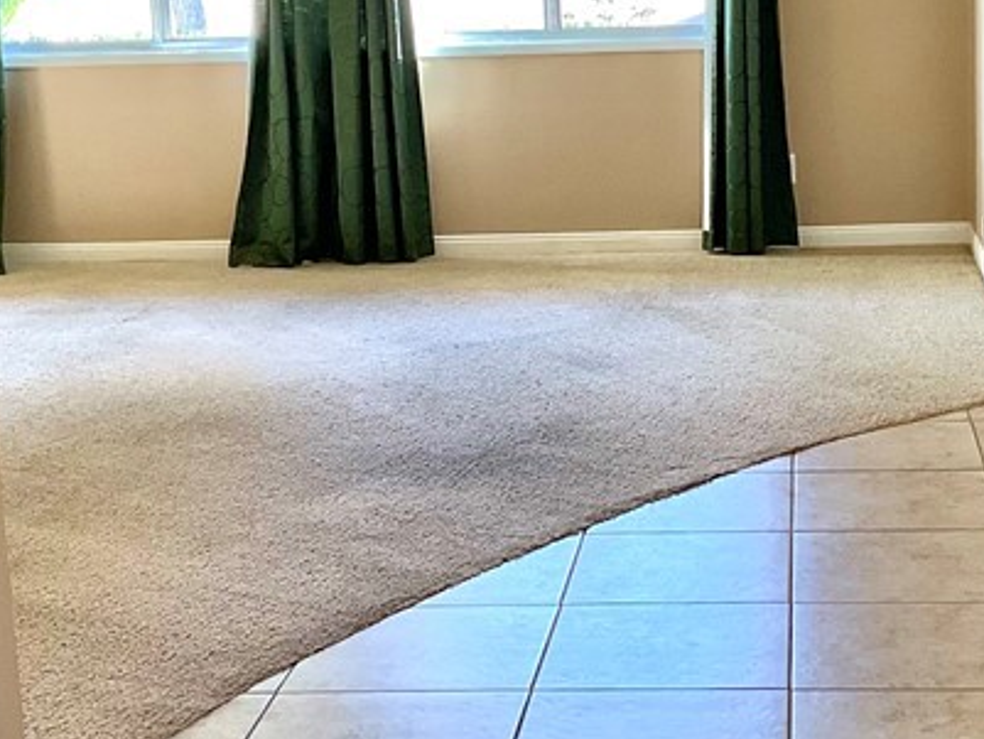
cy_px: 290
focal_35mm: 74
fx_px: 2104
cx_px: 660
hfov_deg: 26.2
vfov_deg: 19.9
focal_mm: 3
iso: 64
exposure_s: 1/60
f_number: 1.8
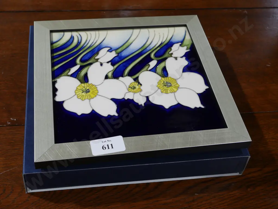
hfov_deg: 38.2
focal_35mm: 50
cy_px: 104
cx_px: 139
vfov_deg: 29.1
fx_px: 402
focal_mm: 25
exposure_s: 1/60
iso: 640
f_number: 5.3
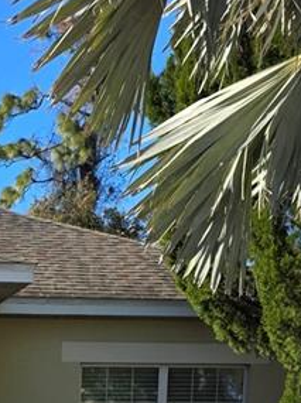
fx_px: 1127
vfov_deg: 17.3
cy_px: 679
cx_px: -116
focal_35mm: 97
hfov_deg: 14.4
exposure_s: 1/3282
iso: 80
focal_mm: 6.3
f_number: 1.7
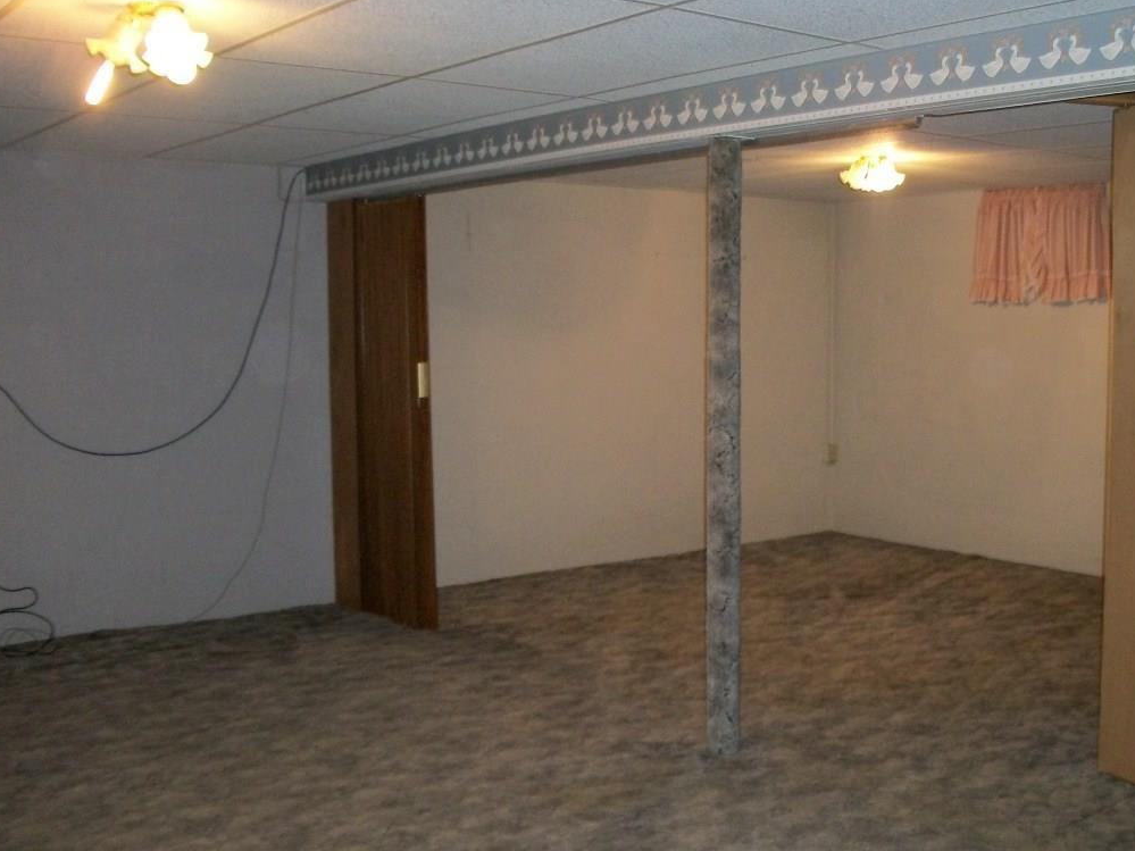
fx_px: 1344
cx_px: 696
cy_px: 469
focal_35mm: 41
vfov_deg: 35.1
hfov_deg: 45.5
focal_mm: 5.7
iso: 250
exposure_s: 1/30
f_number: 2.9
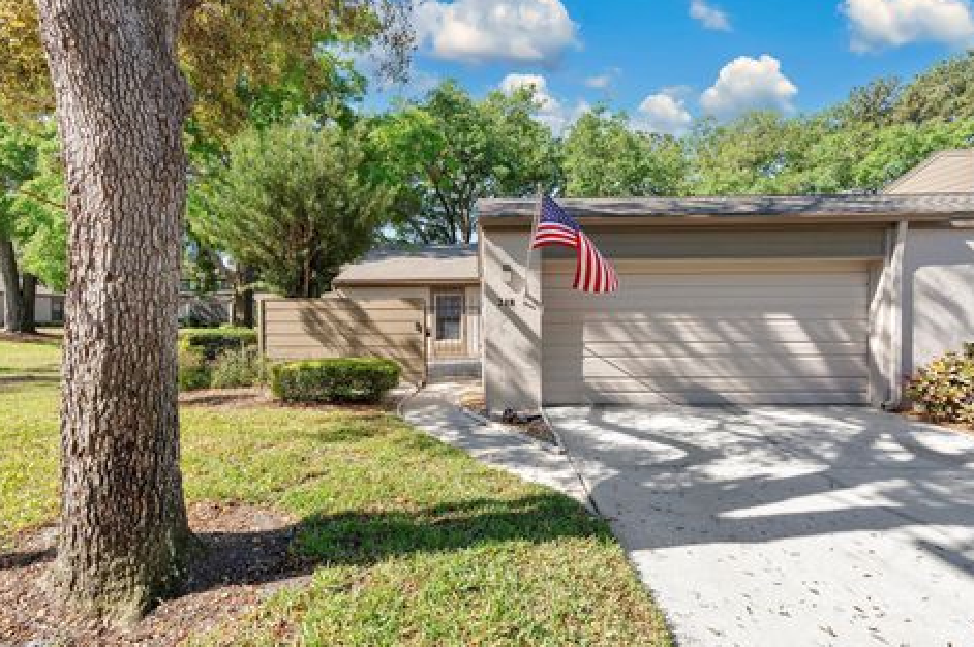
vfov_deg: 70.3
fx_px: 459
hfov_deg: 93.3
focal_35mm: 17
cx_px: 474
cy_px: 330
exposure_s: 1/100
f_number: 8
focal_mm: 16
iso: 100
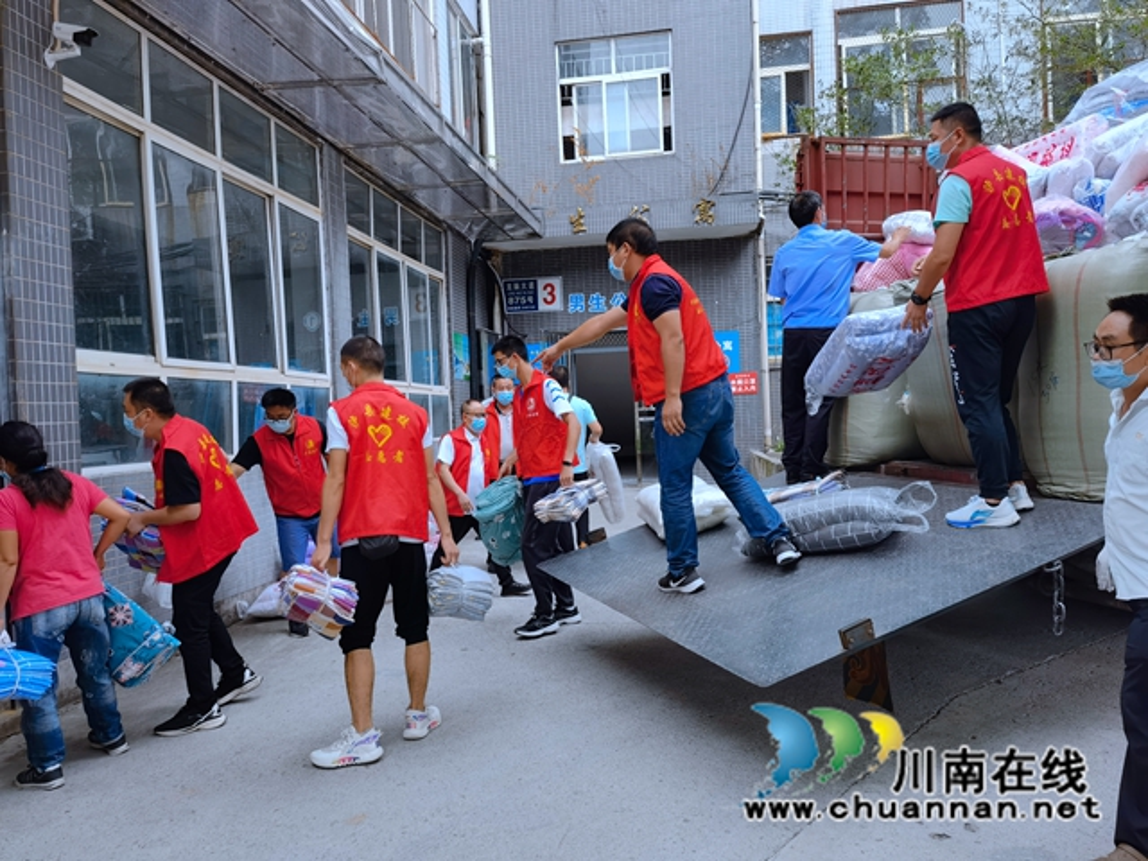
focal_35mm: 27
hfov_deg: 65.3
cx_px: 574
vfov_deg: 51.4
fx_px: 895
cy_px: 430
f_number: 1.9
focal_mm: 6.67
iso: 50
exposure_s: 1/349
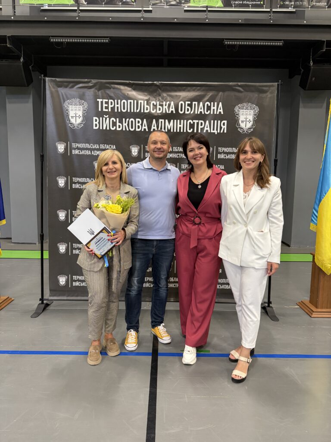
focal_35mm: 24
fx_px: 306
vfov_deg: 71.6
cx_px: 166
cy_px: 221
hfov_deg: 56.8
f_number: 1.78
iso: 200
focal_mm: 6.76
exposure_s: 1/66
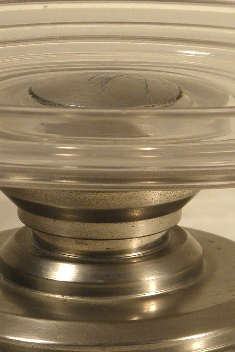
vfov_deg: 11.4
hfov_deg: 7.6
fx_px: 1762
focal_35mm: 180
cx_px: 101
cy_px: 145
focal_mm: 10.6
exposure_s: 1/60
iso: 100
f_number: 4.1
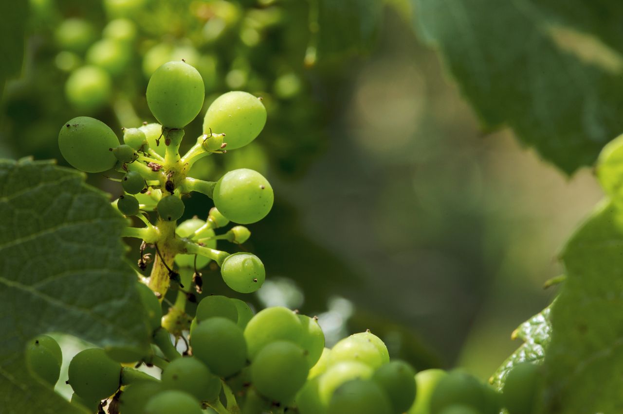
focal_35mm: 105
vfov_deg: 13.0
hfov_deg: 19.5
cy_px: 207
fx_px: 1816
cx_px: 312
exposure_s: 1/125
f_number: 16
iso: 720
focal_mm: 105
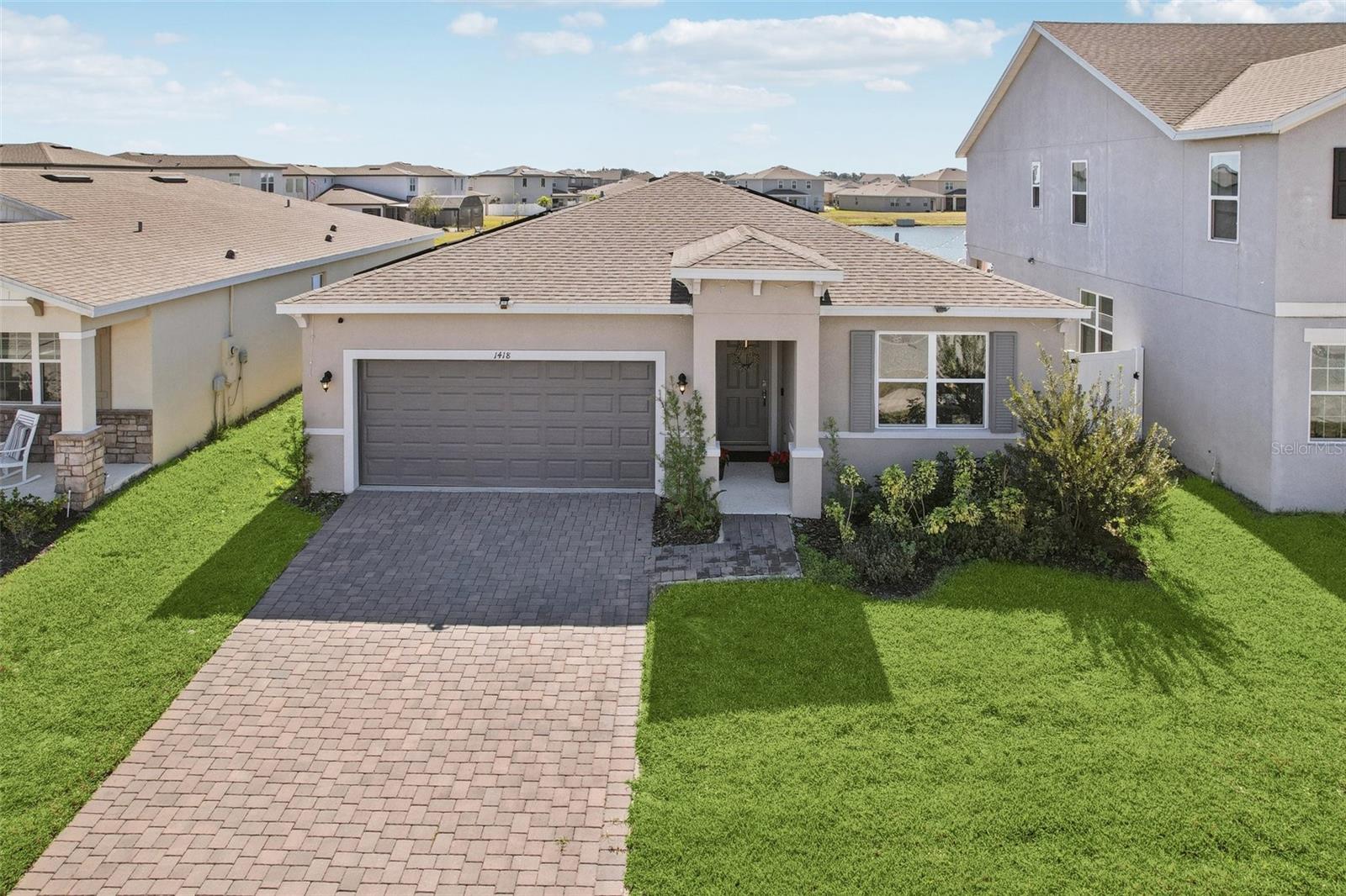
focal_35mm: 22
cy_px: 448
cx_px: 673
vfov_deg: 57.2
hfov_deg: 78.6
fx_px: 822
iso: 100
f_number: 2.8
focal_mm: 8.4
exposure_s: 1/1250
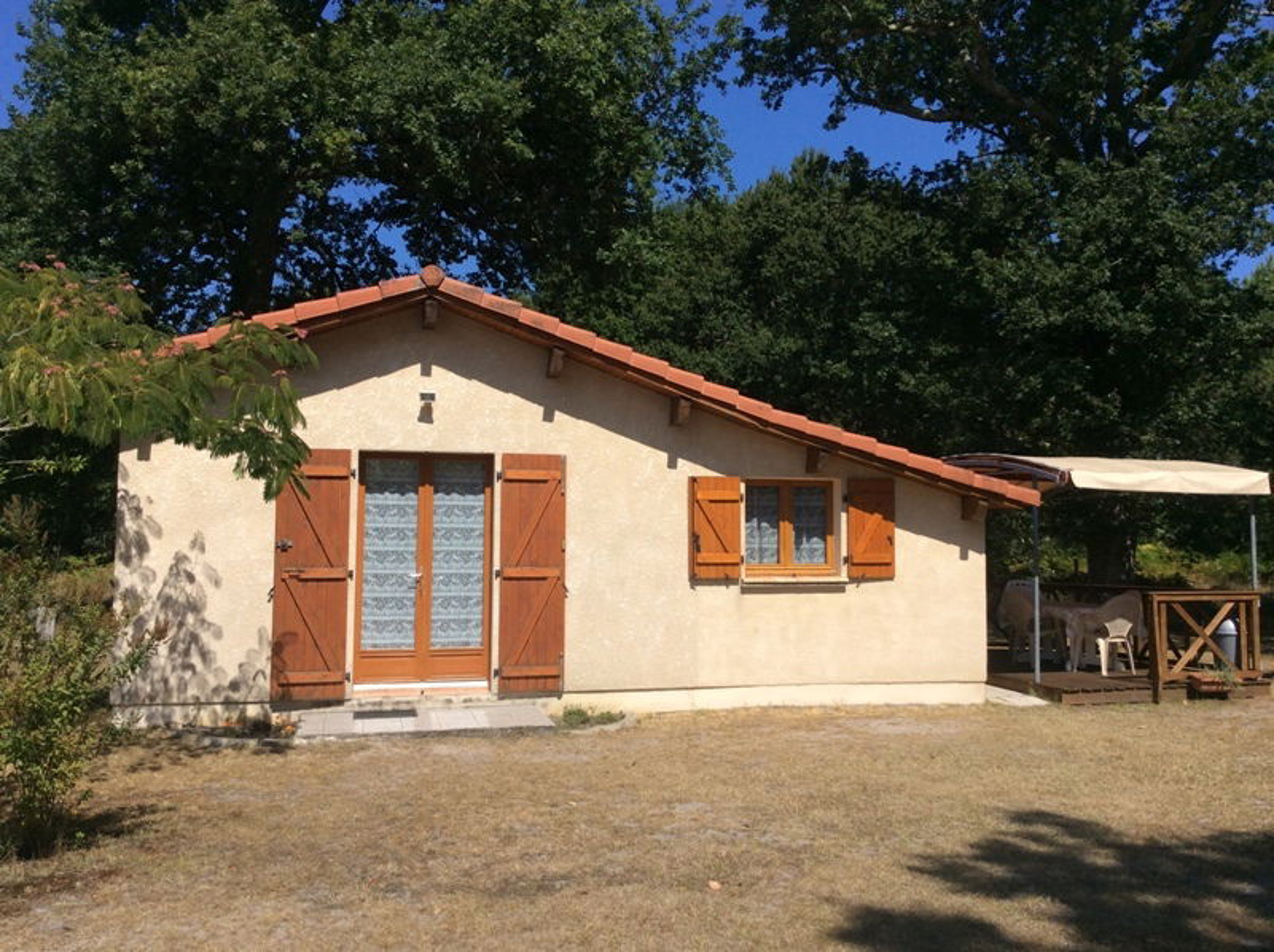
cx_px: 637
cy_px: 476
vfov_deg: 44.1
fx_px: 1176
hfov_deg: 56.9
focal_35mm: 32
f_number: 2.4
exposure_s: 1/2045
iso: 32
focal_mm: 3.3
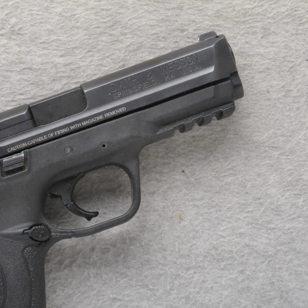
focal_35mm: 112
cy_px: 208
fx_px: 1127
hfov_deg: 15.5
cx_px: 63
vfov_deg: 15.5
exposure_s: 1/160
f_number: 20
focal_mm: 42
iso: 3200
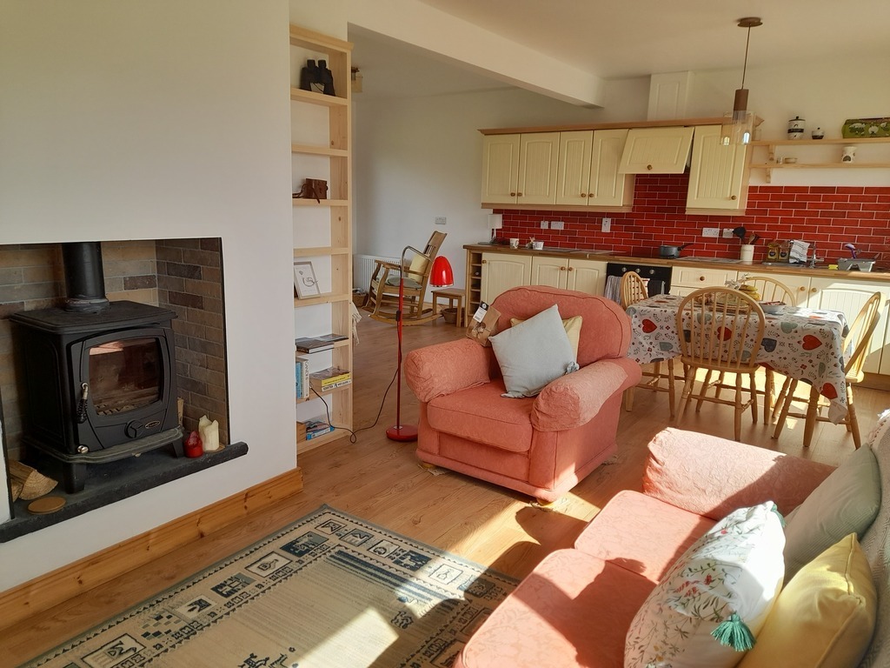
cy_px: 334
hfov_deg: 69.4
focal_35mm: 25
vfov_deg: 54.9
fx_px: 643
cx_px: 445
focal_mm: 4.6
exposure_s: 1/120
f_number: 2
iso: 20
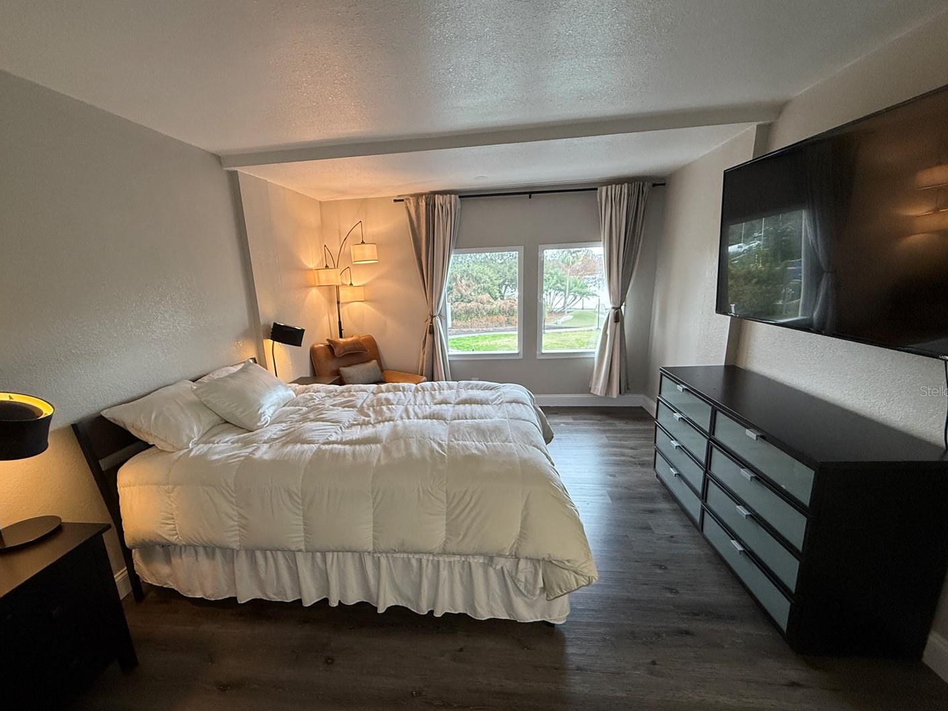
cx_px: 442
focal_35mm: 16
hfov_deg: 94.4
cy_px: 391
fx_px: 438
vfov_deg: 77.9
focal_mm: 2.22
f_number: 2.2
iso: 250
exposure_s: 1/120
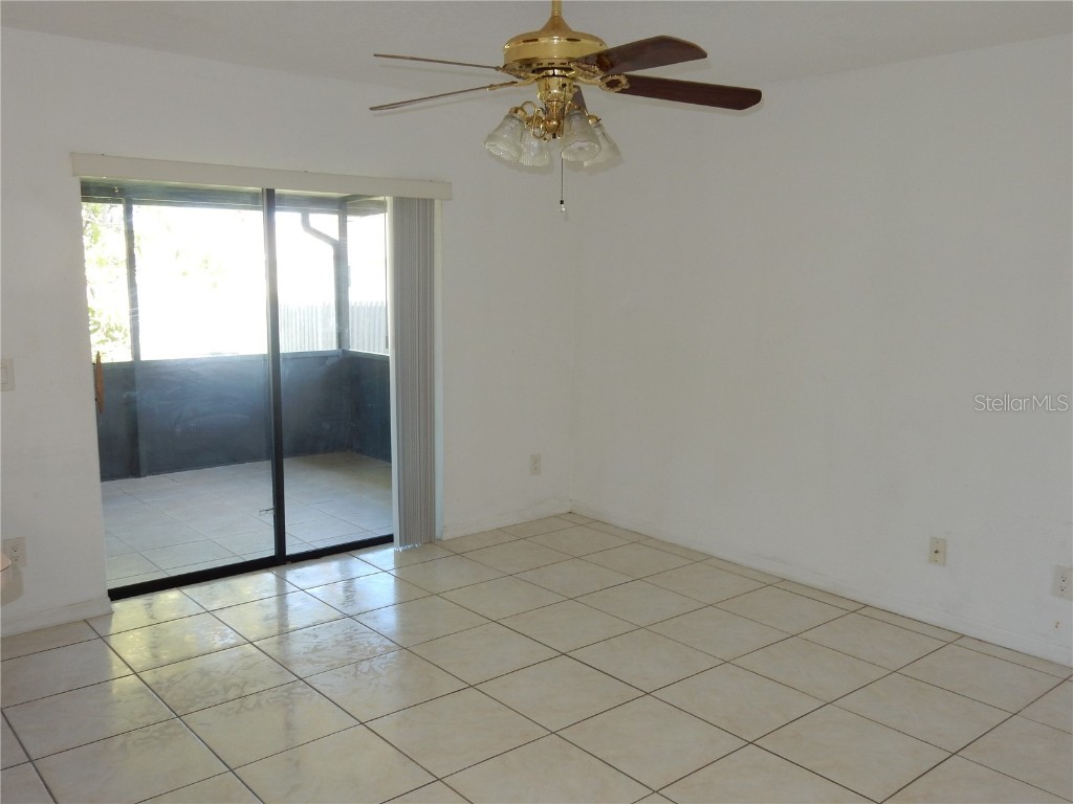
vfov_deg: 46.8
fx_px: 930
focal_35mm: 30
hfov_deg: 60.0
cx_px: 536
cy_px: 402
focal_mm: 5.4
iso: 125
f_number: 4
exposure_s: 1/30
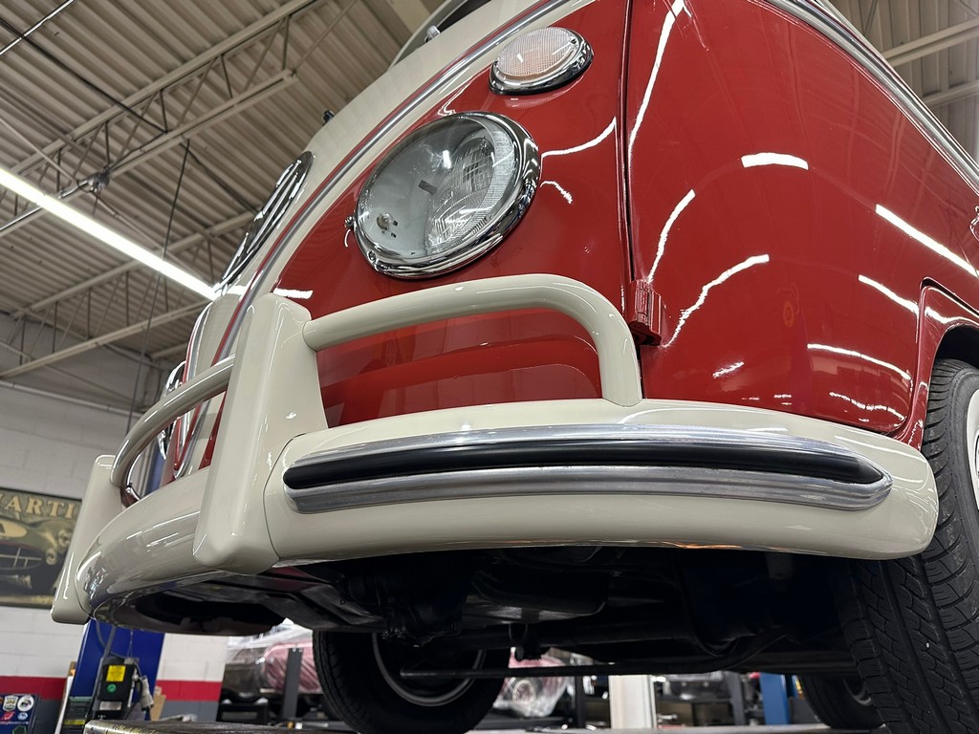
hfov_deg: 71.6
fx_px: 679
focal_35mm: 24
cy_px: 367
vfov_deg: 56.8
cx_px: 490
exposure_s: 1/120
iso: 200
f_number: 1.78
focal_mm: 6.86
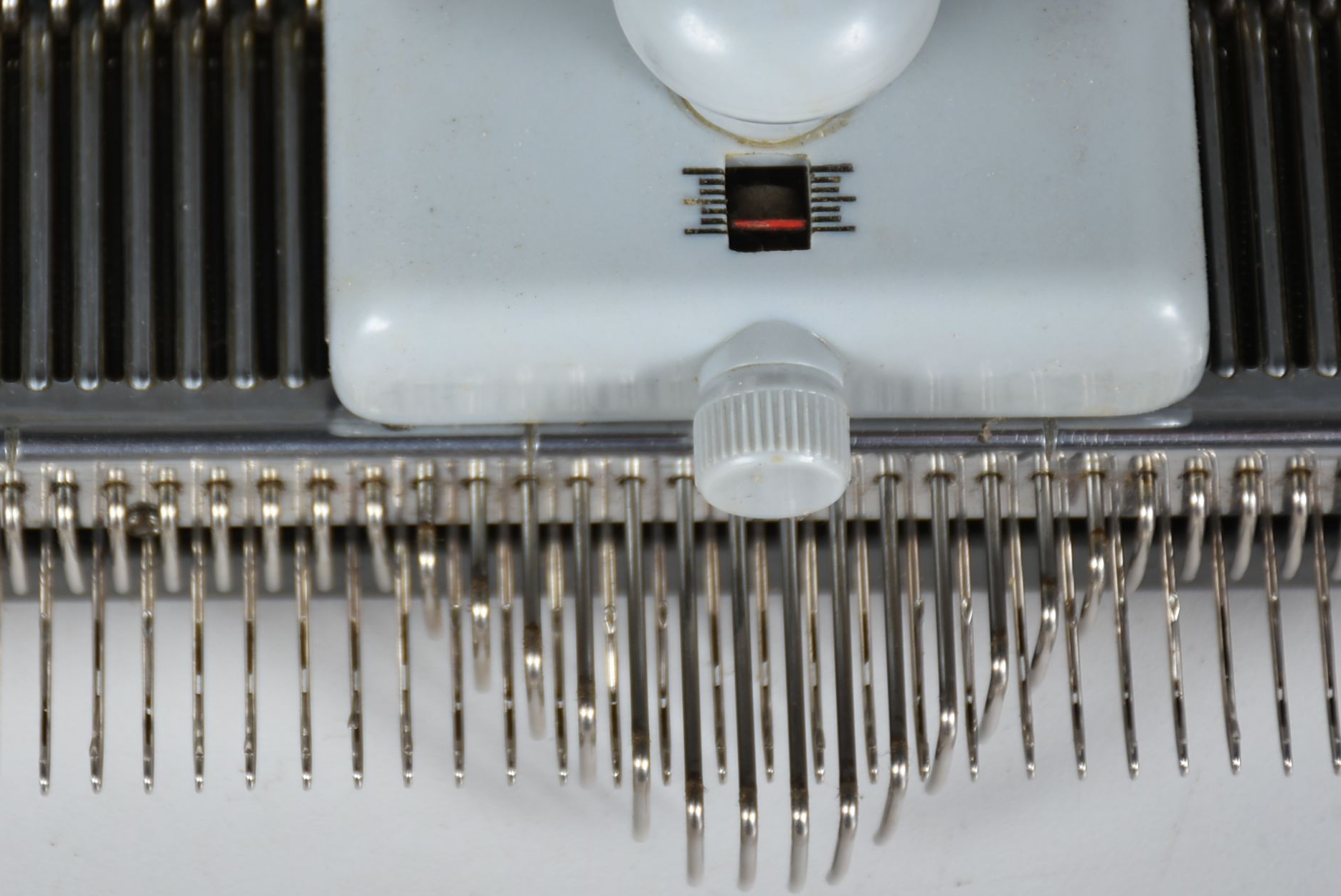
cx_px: 474
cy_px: 281
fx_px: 8947
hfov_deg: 8.6
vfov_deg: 5.7
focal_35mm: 240
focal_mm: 100
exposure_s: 1/60
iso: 100
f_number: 5.6
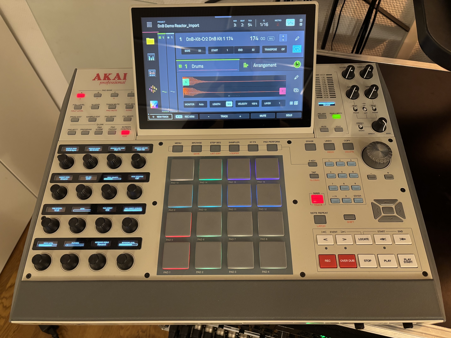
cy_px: 169
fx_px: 339
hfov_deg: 67.3
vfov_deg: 53.1
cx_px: 226
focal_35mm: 26
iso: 500
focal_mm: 5.96
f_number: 1.6
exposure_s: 1/50
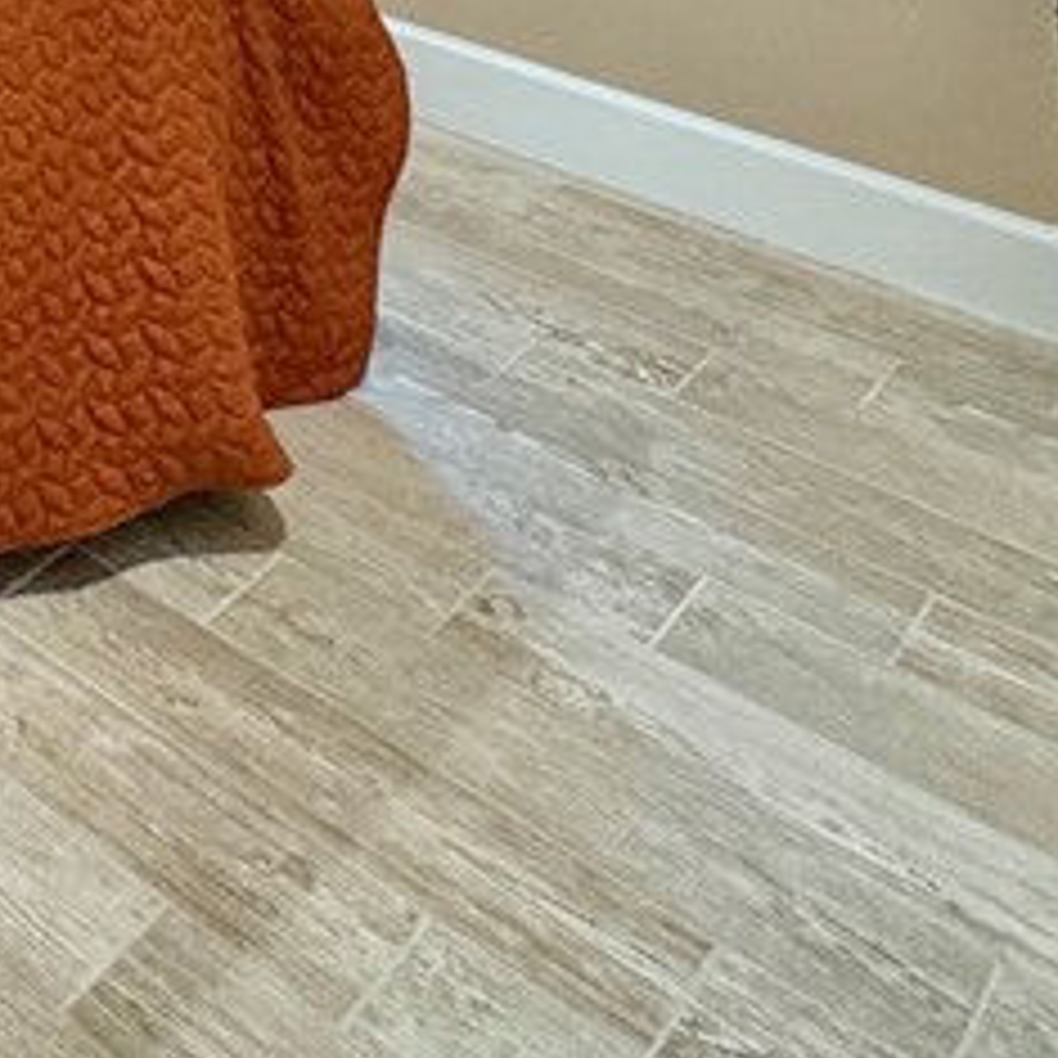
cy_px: -621
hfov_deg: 25.8
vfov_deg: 23.6
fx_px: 1867
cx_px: -410
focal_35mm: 54
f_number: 2.2
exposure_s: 1/60
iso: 250
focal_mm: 2.22
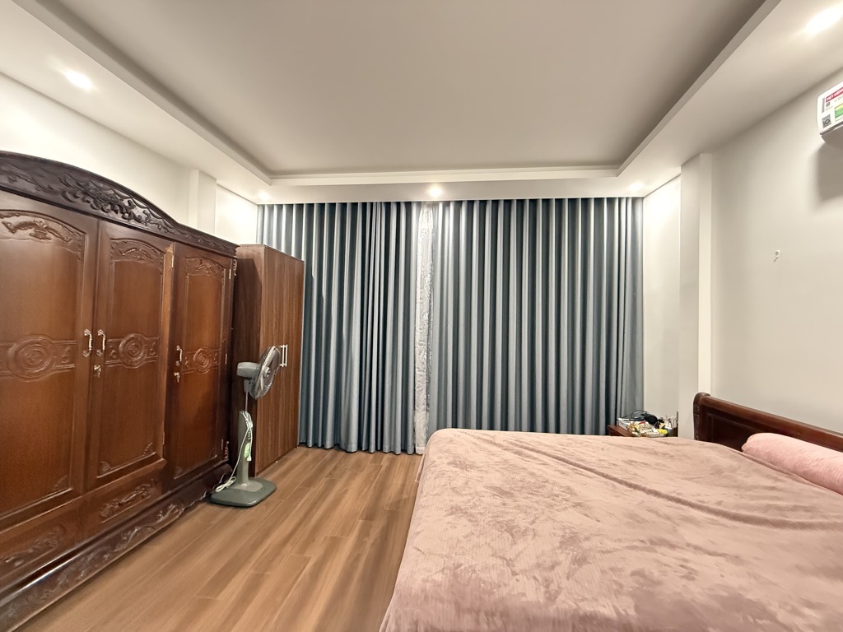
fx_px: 341
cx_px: 422
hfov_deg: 102.1
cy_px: 316
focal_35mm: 14
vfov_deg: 85.7
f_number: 2.2
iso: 1250
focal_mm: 2.22
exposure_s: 1/33
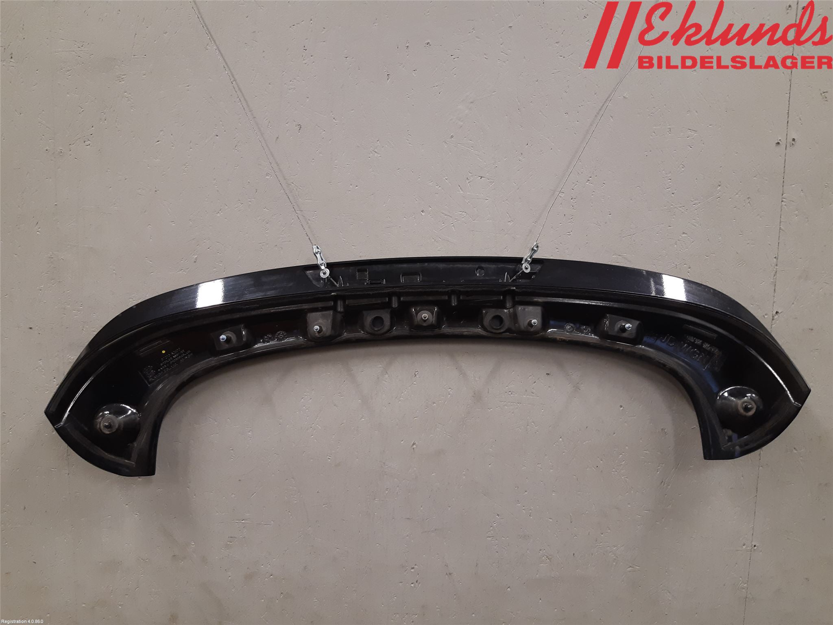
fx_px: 626
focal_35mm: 26
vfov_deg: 53.1
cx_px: 416
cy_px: 312
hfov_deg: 67.3
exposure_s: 1/50
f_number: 1.7
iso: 125
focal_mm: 3.93
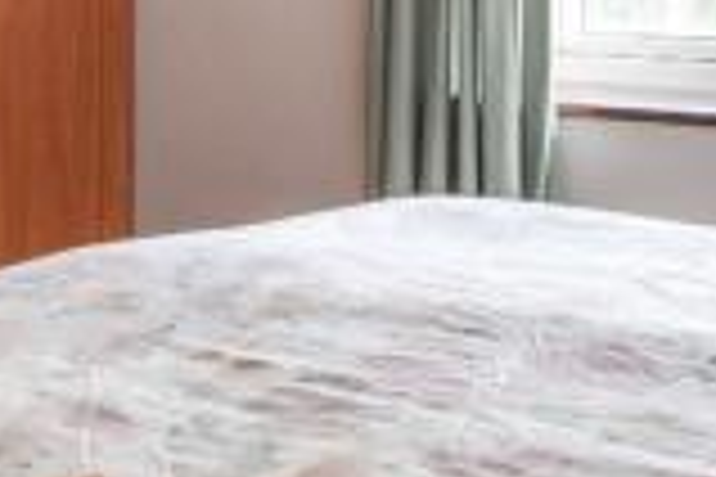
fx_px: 1790
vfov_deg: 14.5
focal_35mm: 90
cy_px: -158
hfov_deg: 22.5
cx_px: 248
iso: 400
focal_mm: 14
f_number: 10
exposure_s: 1/10
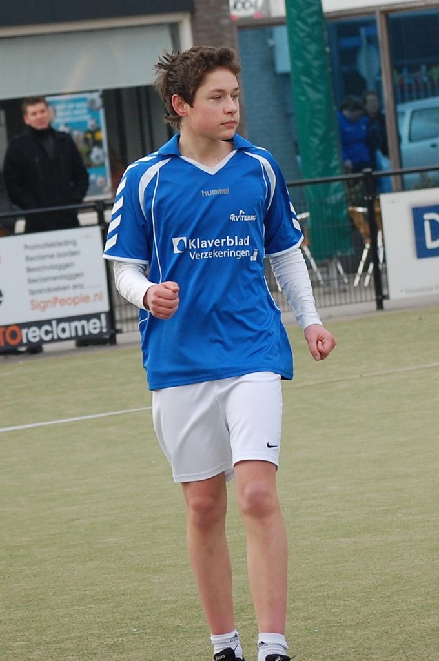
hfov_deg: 11.4
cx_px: 220
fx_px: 2201
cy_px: 330
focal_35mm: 120
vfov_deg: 17.1
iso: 400
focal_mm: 80
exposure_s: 1/800
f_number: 4.5
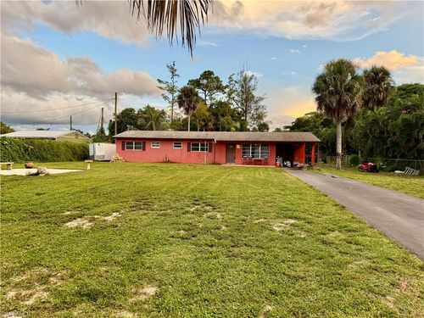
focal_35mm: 24
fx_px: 294
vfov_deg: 56.8
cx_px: 212
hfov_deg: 71.6
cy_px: 159
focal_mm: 6.76
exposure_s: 1/339
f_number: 1.78
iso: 80
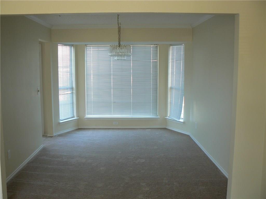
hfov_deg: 51.4
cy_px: 100
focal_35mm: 36
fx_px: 277
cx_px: 133
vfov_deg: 39.7
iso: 100
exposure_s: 1/30
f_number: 2.8
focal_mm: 6
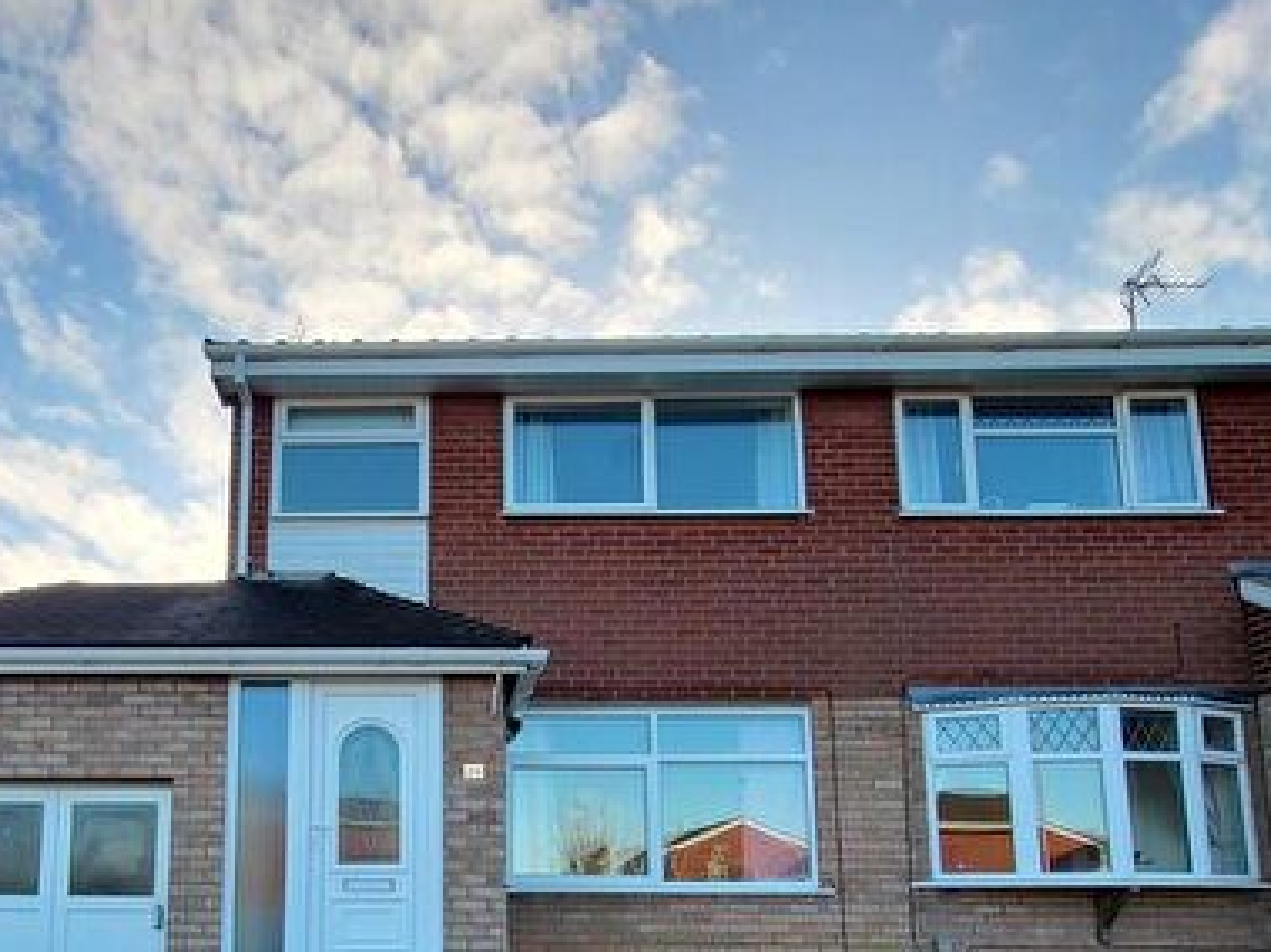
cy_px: 793
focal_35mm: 24
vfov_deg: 52.2
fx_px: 881
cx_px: 382
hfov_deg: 68.7
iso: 32
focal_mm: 1.74
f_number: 2.2
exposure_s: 1/361
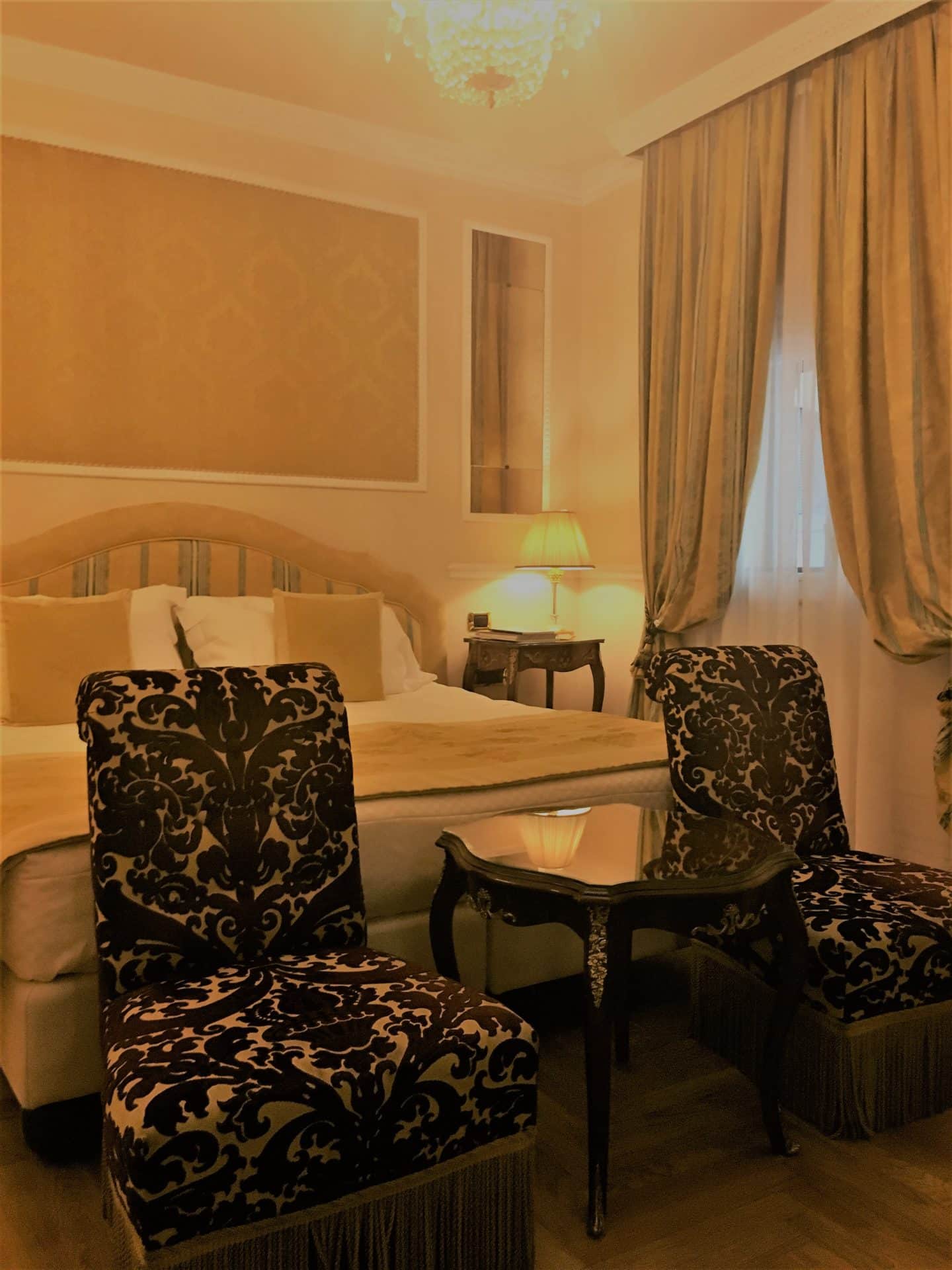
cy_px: 635
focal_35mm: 29
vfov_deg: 61.7
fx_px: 1063
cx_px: 476
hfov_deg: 48.2
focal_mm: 4.15
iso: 160
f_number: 2.2
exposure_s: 1/33
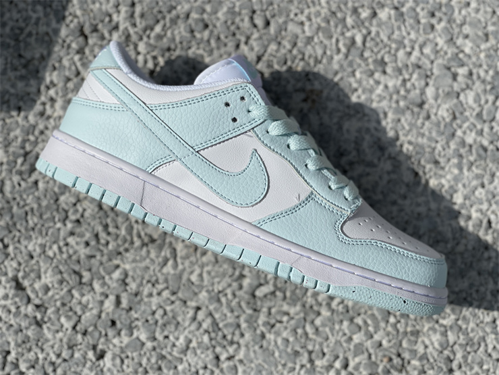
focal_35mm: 64
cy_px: 188
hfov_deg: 30.3
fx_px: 923
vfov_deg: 22.9
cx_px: 250
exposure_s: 1/5236
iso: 32
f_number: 2.2
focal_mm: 7.5
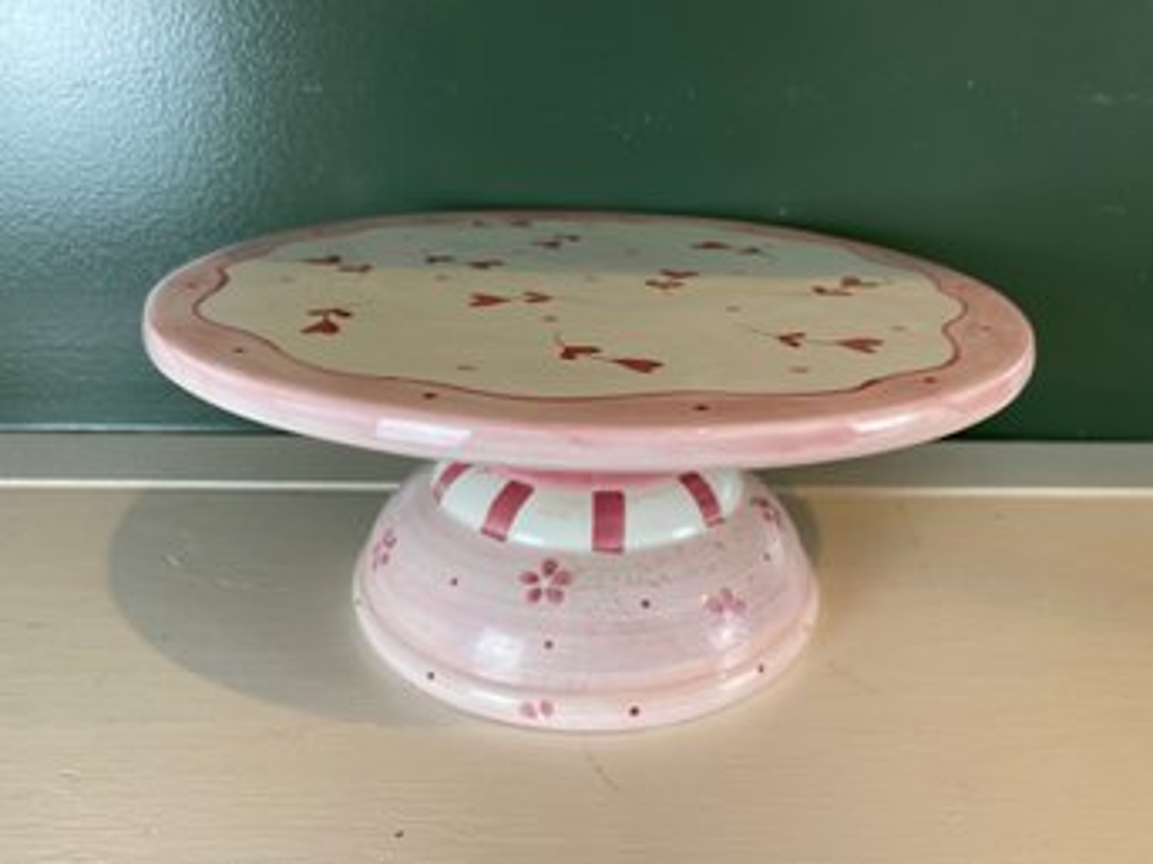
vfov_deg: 53.0
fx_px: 866
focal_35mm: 26
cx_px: 576
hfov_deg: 67.3
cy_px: 432
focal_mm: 4.25
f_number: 1.8
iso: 100
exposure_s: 1/120
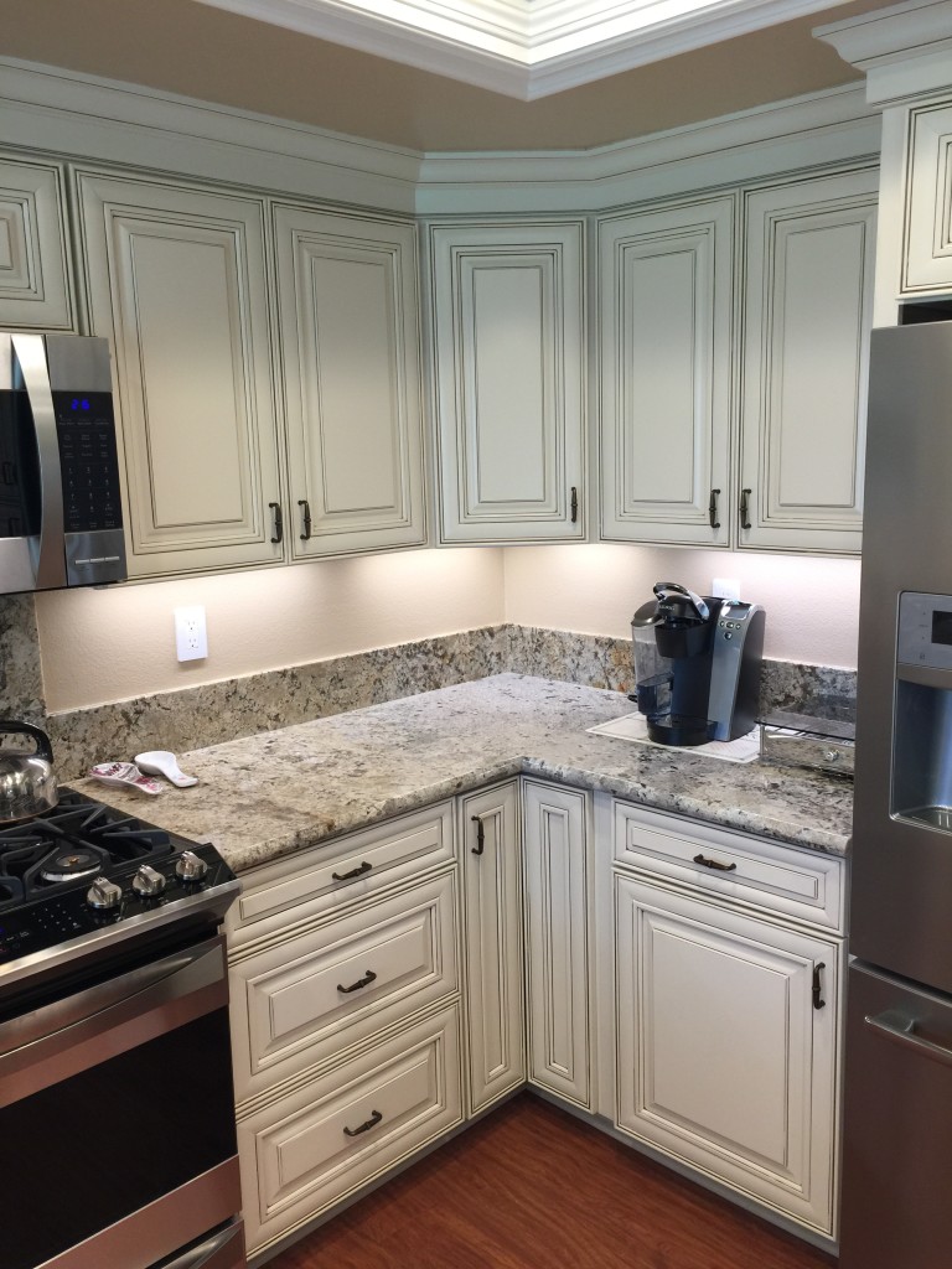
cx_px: 476
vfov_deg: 61.7
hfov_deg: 48.2
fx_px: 1063
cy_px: 634
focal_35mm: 29
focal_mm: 4.15
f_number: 2.2
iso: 32
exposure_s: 1/40
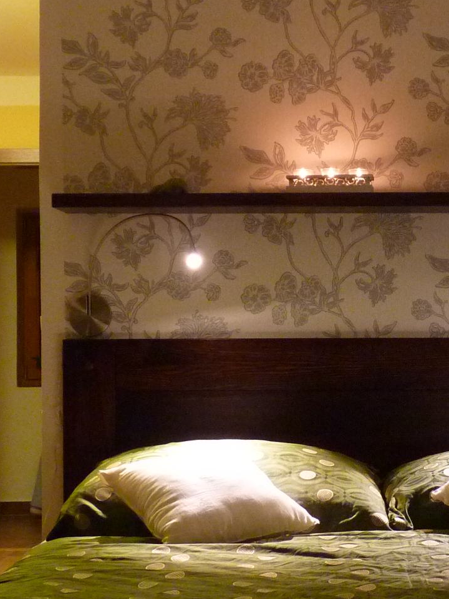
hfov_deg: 20.2
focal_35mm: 72
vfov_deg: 27.0
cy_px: 325
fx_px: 1245
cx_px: 371
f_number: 2.8
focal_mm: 4.8
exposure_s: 1/6
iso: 400
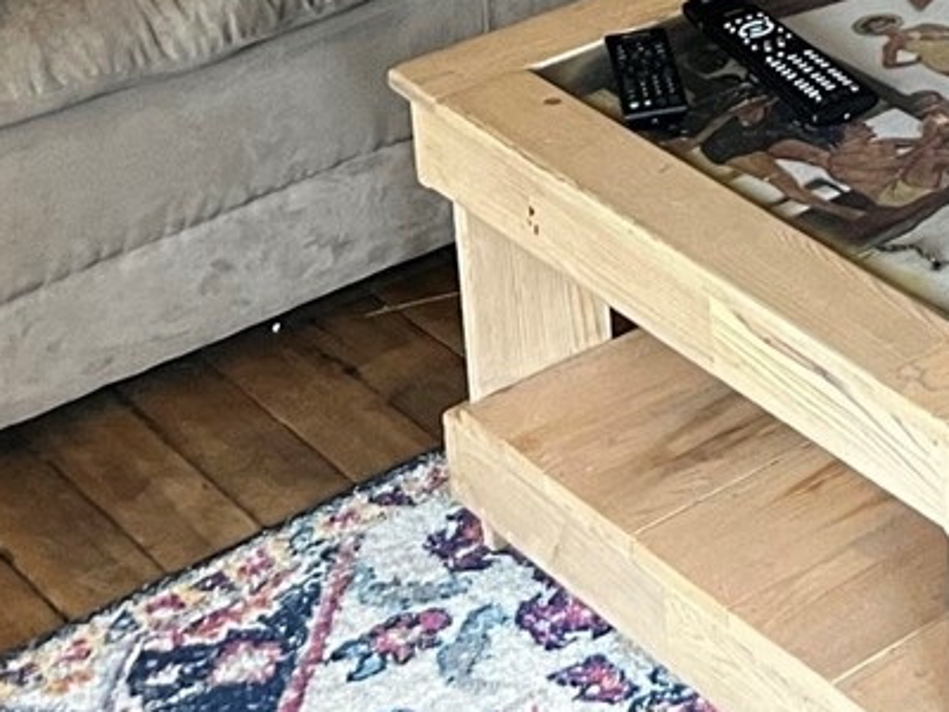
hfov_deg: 17.3
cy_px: -612
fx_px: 2851
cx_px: 1359
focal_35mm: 104
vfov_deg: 12.8
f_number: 1.5
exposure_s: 1/32
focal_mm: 5.7
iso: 640
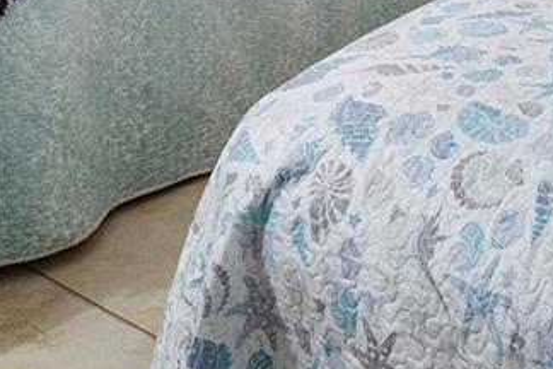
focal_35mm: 74
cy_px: -424
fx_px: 1137
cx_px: 478
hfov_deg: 26.6
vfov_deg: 14.4
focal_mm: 10
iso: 250
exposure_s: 2
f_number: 11
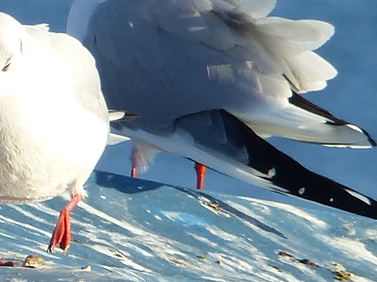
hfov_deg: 0.6
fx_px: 37500
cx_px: 165
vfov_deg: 0.4
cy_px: 94
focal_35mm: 3444
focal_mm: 108
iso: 100
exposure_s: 1/640
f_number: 4
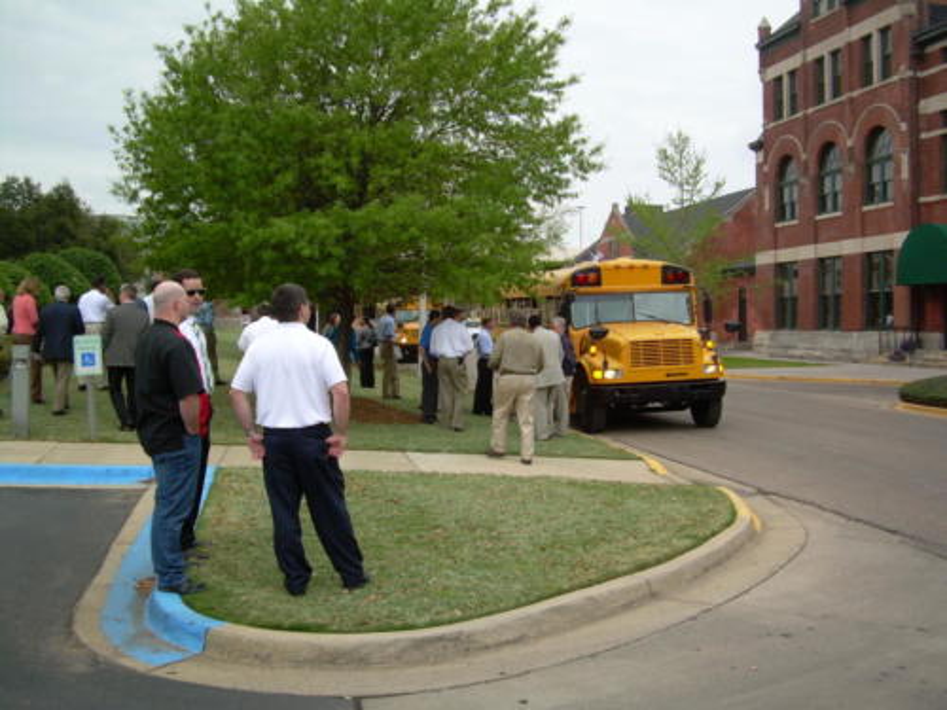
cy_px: 355
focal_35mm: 38
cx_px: 474
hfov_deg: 49.0
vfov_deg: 37.7
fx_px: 1040
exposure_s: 1/210
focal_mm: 6.3
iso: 50
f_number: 2.8
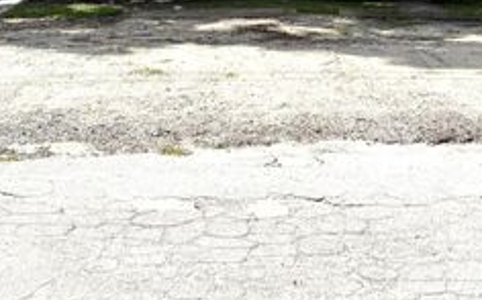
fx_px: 709
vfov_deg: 22.4
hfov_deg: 37.6
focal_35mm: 54
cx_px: 235
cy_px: -42
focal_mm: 6.76
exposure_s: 1/4975
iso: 80
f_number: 1.78
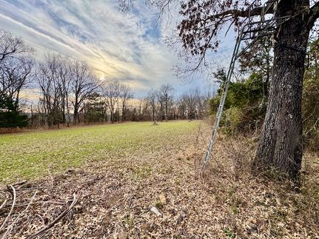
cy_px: 120
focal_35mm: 14
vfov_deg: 85.6
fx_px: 129
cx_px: 160
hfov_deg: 102.1
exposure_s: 1/749
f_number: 2.2
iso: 40
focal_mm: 2.22
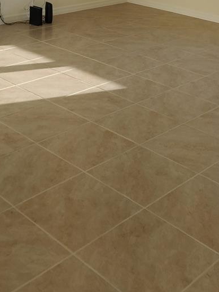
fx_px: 489
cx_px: 142
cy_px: -24
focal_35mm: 58
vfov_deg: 30.0
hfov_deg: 25.1
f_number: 1.8
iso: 16
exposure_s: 1/167
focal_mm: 7
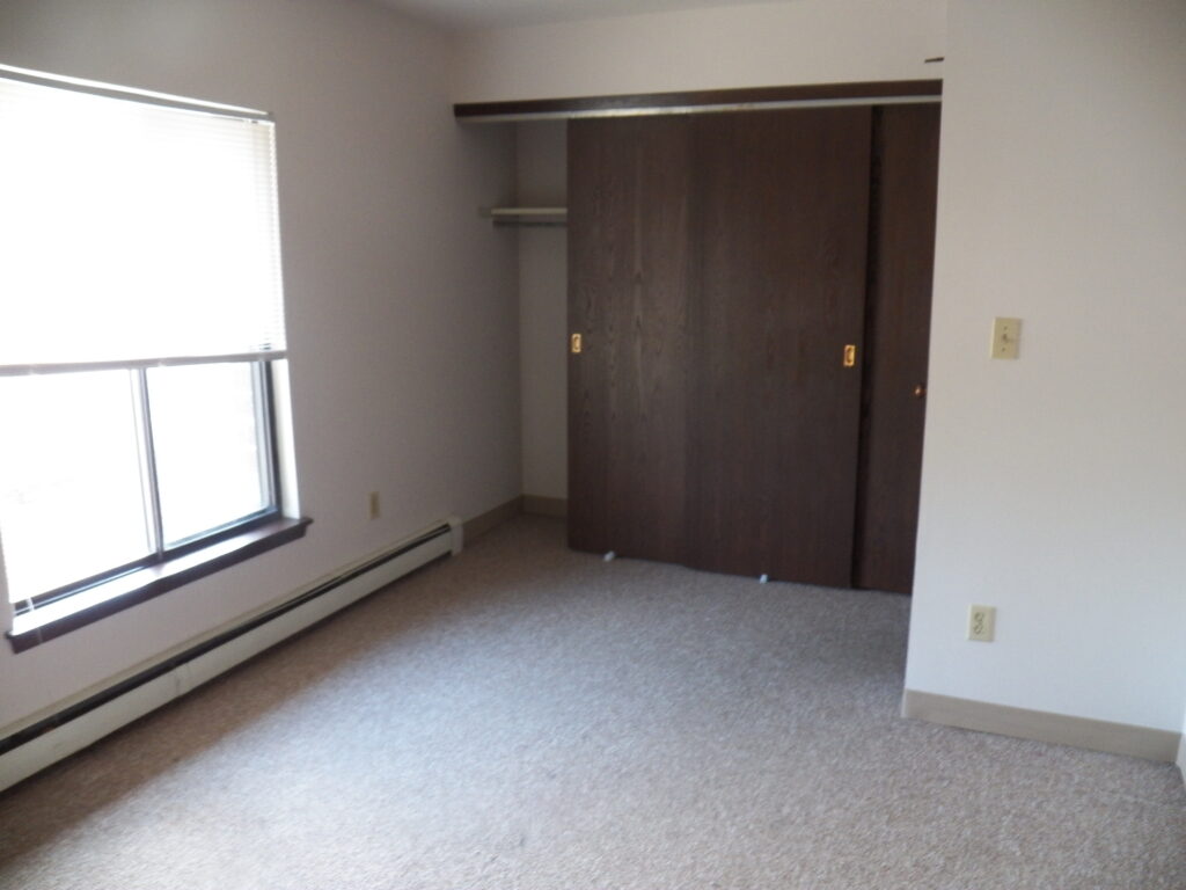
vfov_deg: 49.7
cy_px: 445
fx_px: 959
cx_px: 593
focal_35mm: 28
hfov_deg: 63.4
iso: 250
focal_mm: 4.9
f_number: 2.8
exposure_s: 1/30
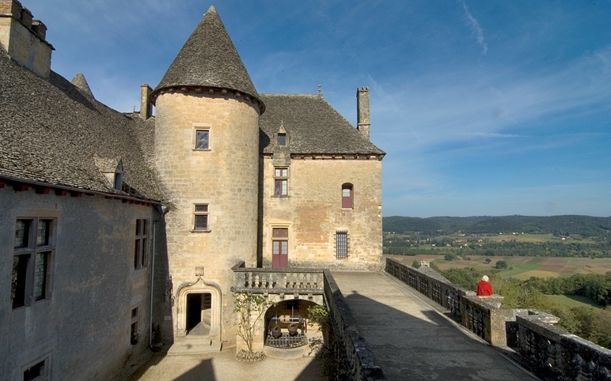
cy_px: 184
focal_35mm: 19
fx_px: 316
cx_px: 296
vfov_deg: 62.2
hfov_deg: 88.0
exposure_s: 1/125
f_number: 20
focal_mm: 12
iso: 200
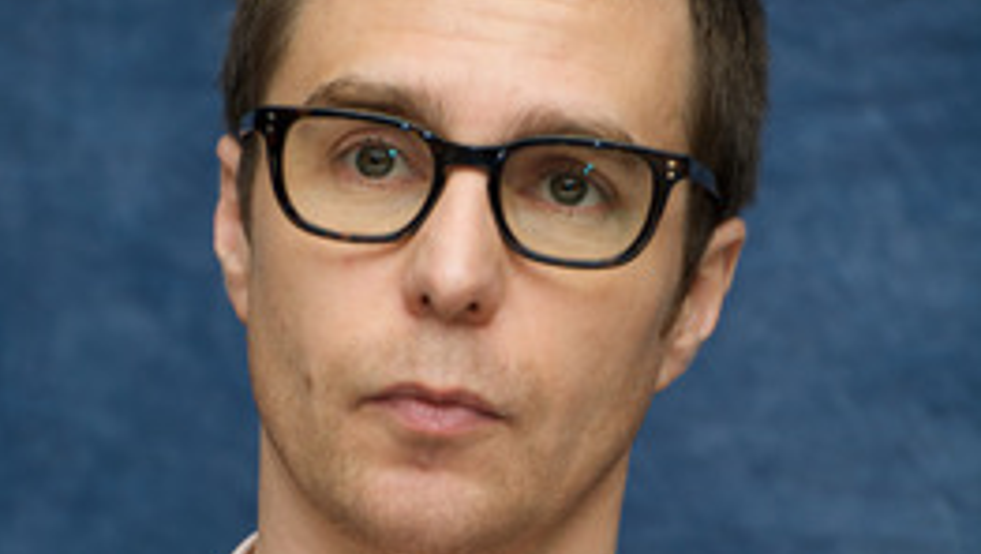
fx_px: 7473
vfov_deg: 4.2
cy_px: 460
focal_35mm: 287
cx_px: 492
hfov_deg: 7.5
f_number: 5.6
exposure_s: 1/80
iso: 400
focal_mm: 180
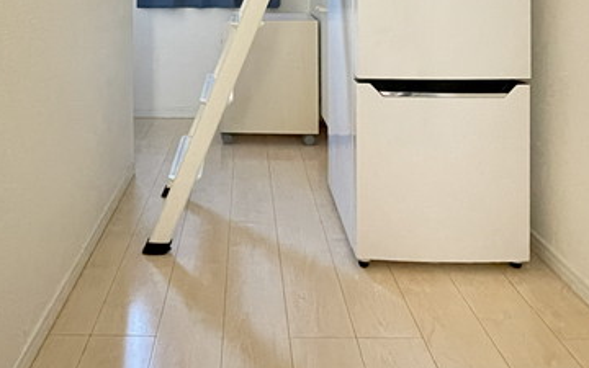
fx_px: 530
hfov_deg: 57.7
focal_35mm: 33
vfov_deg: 33.5
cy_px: -34
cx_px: 234
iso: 1250
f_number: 2.4
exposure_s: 1/40
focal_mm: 1.55
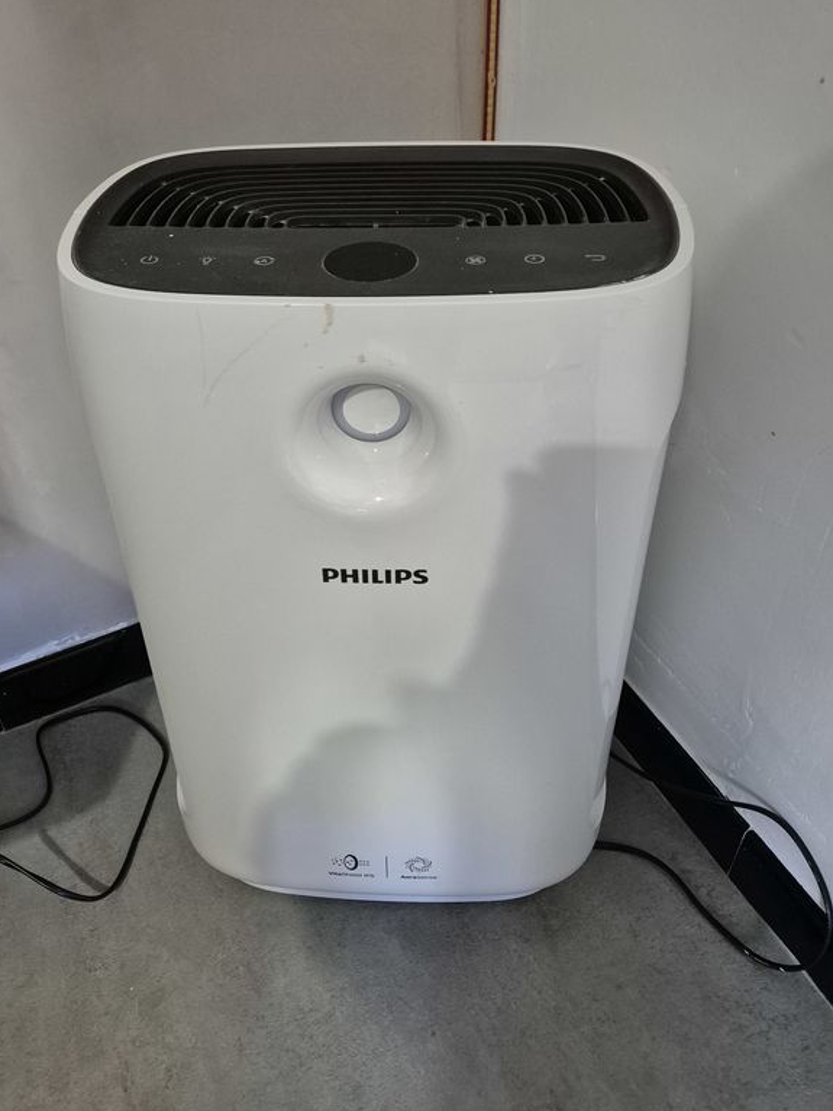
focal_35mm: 30
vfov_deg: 59.8
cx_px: 371
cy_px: 495
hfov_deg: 46.7
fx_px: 963
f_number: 1.8
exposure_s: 1/100
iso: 1600
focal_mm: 5.4
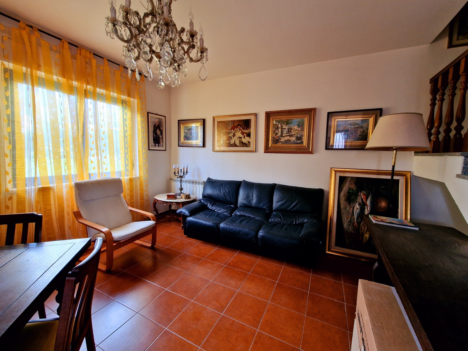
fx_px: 176
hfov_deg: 106.2
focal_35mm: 13
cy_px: 176
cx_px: 234
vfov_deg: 89.9
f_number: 2.2
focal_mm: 2.2
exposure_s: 1/50
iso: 100
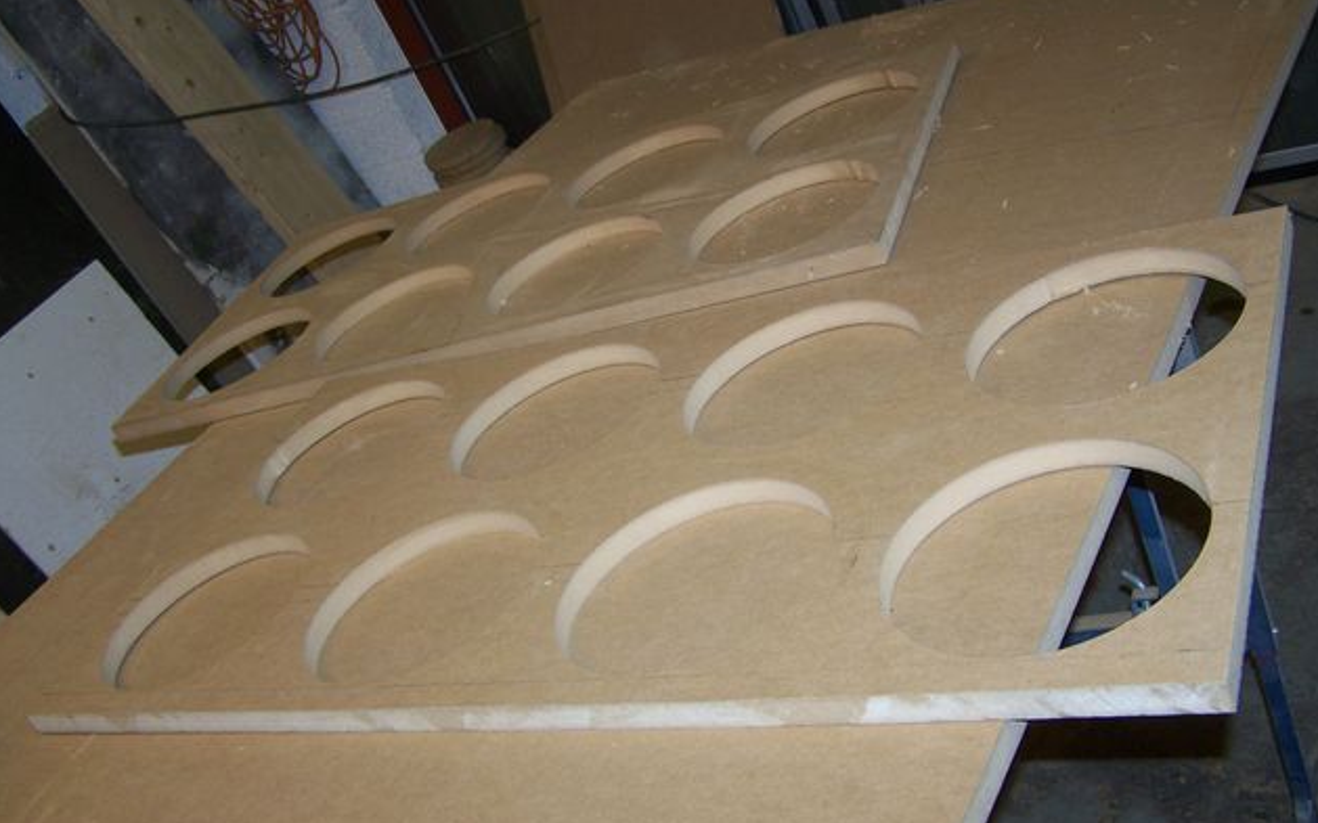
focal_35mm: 41
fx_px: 1473
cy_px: 415
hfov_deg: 48.2
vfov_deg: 31.2
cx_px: 662
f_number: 2.8
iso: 80
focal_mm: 6.3
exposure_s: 1/60
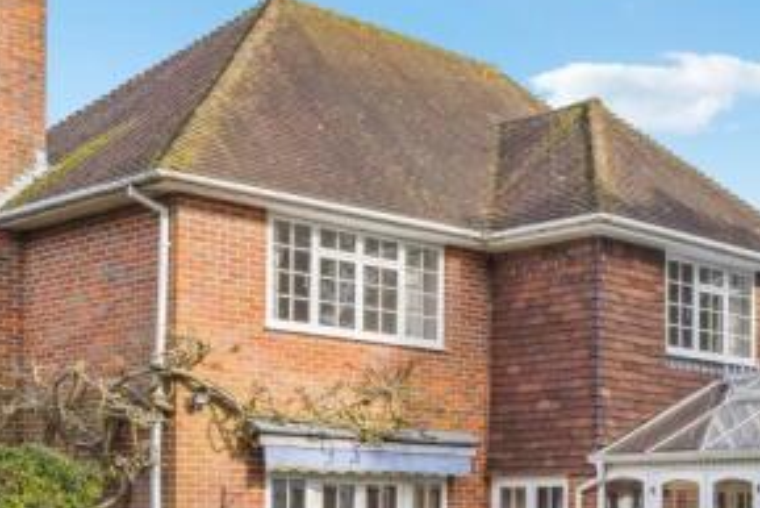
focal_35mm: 61
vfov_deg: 22.1
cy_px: 372
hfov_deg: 31.0
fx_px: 1289
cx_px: 717
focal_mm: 26.9
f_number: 8
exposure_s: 1/1000
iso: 640
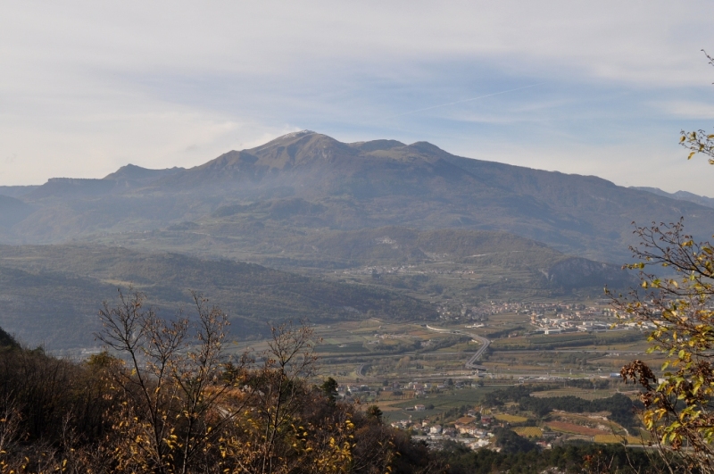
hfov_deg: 41.2
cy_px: 237
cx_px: 357
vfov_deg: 28.0
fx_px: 951
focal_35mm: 48
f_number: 9
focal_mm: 32
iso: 200
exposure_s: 1/320
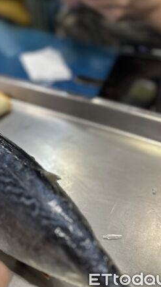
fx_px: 273
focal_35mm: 36
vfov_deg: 55.3
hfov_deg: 31.1
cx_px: 12
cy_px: 145
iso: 250
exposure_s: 1/60
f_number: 1.78
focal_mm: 6.86
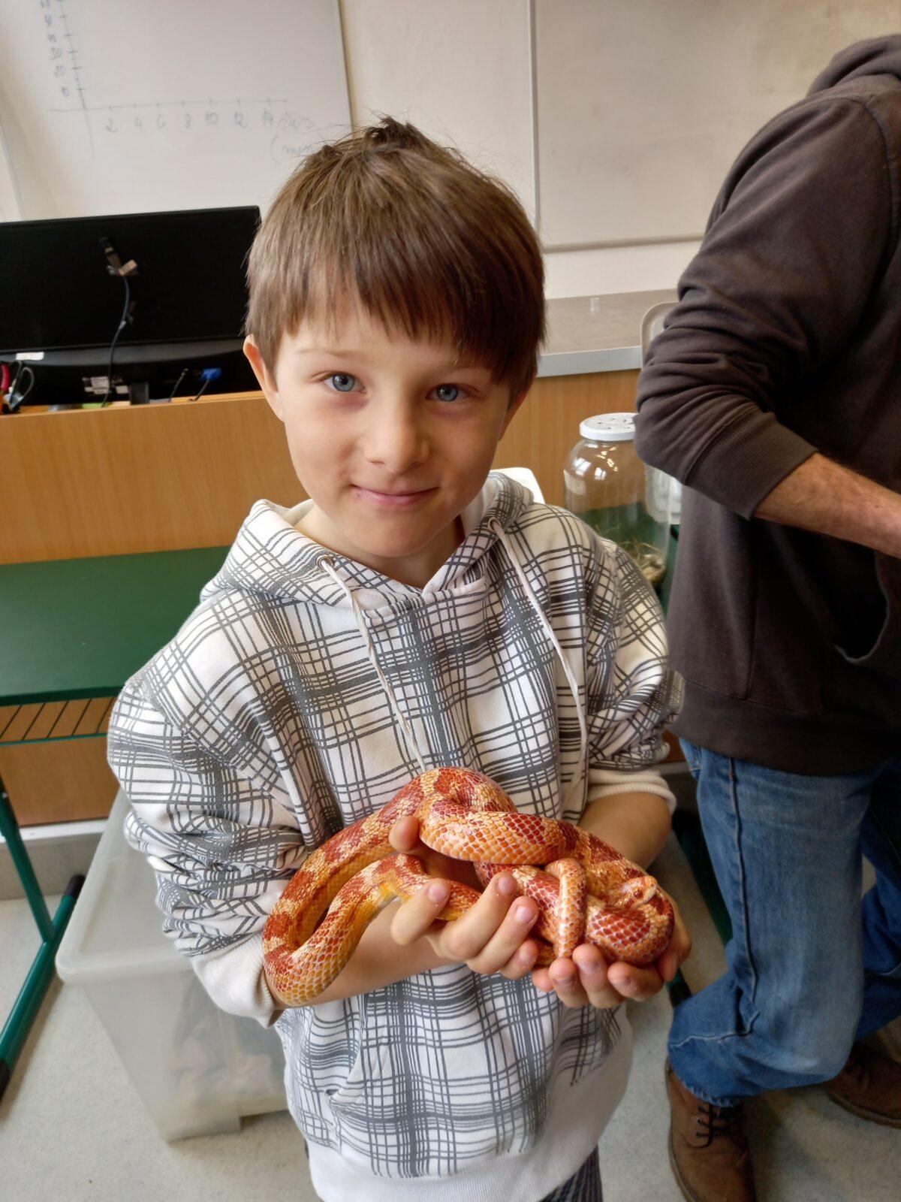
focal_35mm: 25
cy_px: 601
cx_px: 450
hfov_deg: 54.9
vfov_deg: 69.4
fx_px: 868
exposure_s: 1/49
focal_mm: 4.6
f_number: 2
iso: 64
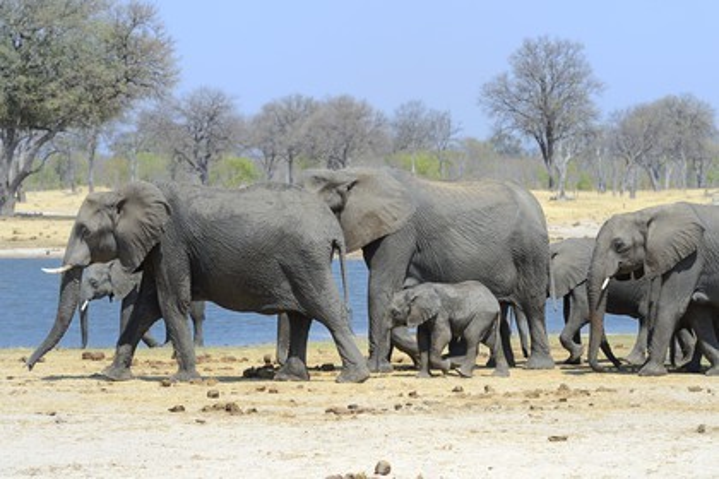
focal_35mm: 160
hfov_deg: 12.8
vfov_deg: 8.6
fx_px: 3195
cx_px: 360
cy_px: 240
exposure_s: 1/800
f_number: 8
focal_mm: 160
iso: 400
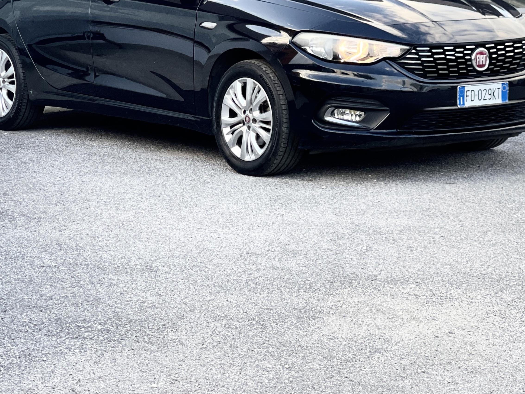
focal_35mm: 114
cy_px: 71
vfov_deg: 12.9
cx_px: 282
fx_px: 1729
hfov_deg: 17.3
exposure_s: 1/121
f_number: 2.2
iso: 50
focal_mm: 7.5
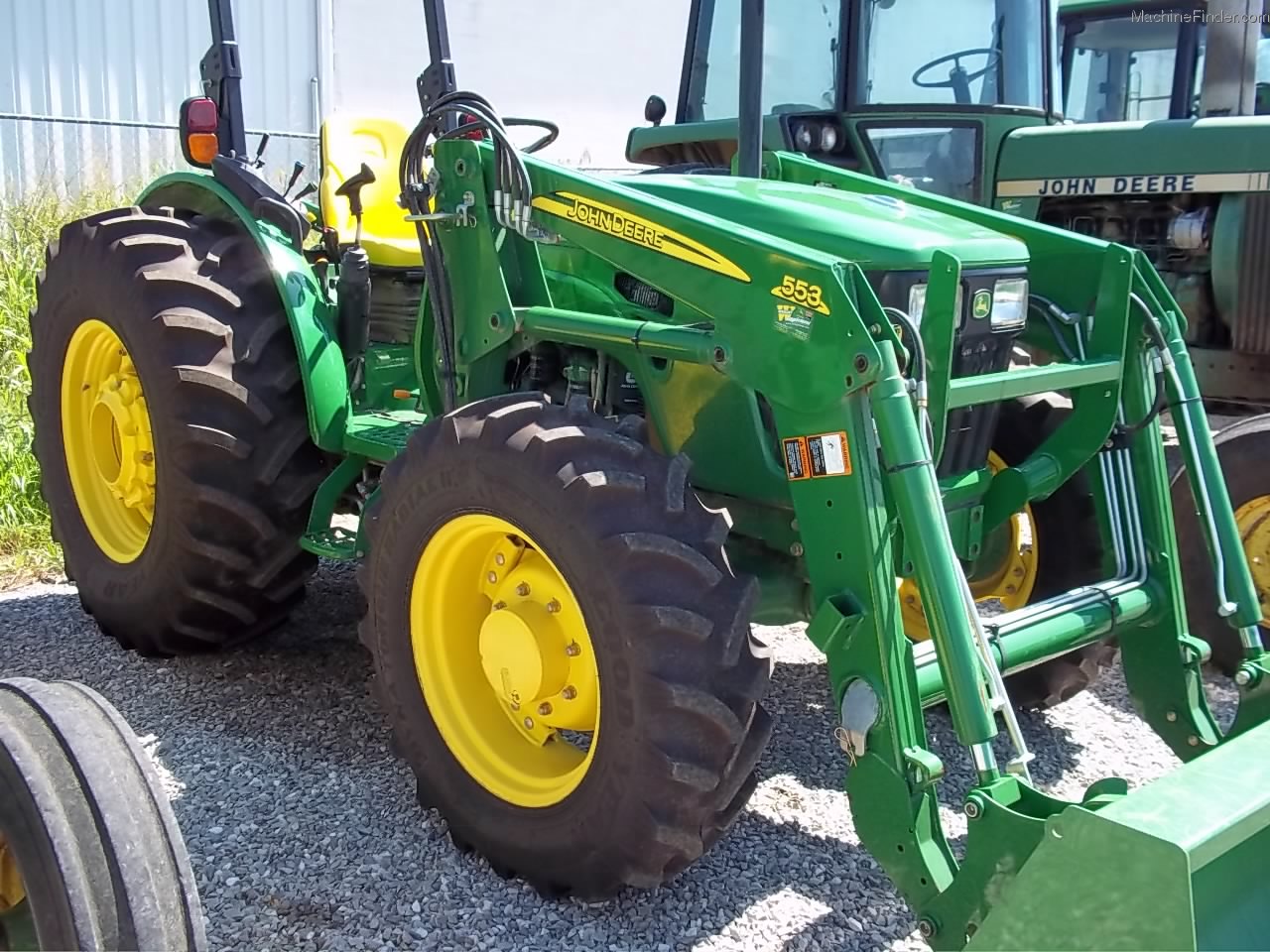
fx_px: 1321
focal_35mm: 36
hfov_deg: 51.4
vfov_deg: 39.7
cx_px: 635
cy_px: 476
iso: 80
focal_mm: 6.5
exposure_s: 1/250
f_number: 3.1
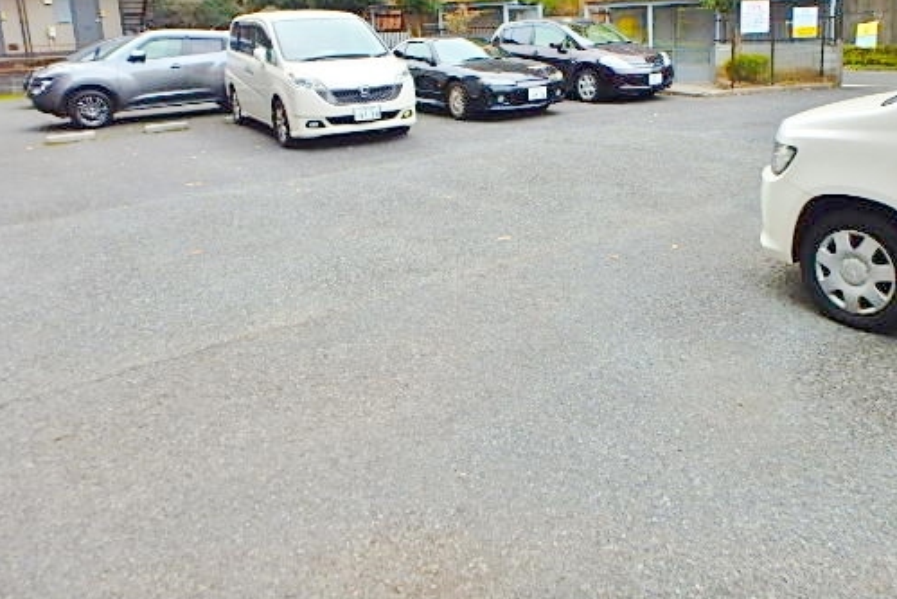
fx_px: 698
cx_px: 541
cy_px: 182
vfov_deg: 45.4
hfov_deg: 64.8
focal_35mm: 28
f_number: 3.5
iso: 125
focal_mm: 3.7
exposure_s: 1/160
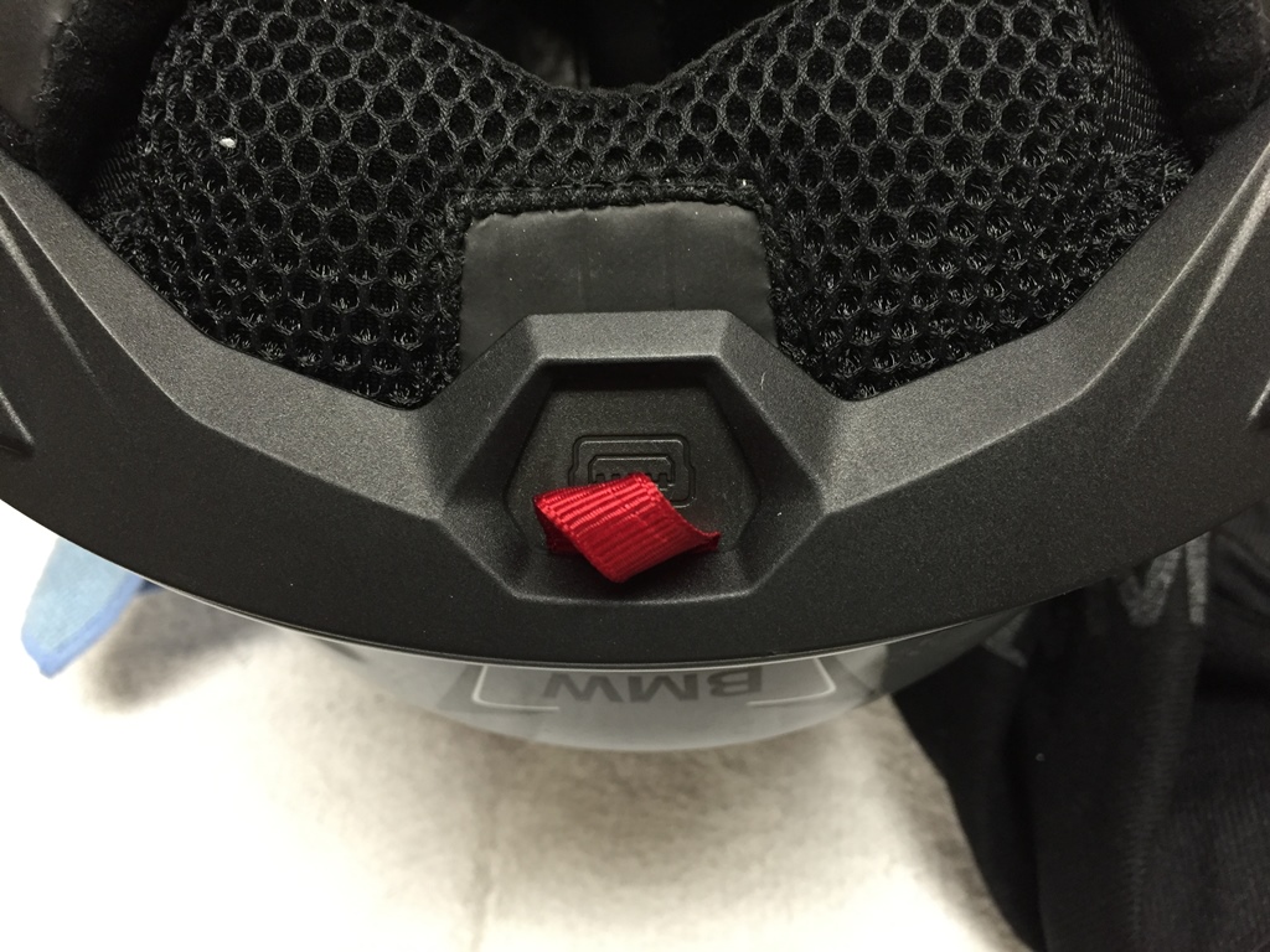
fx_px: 1064
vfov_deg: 48.2
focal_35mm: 29
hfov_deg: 61.7
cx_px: 635
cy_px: 476
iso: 160
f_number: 2.2
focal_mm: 4.15
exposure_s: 1/30
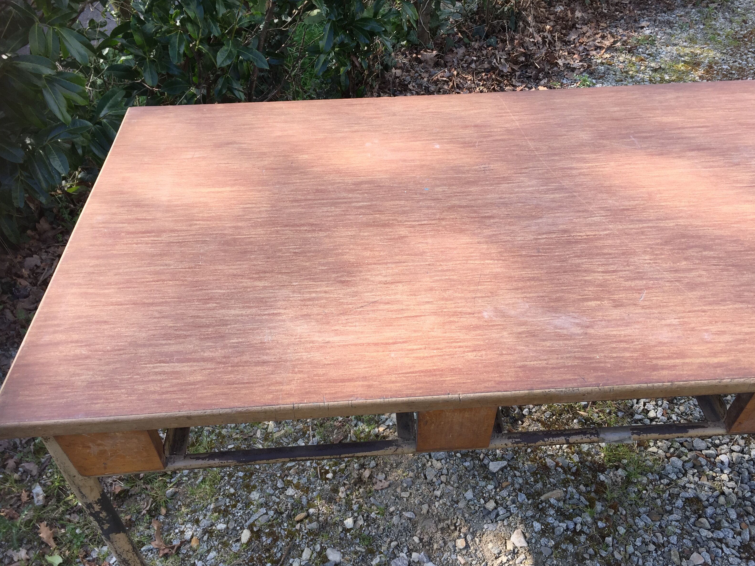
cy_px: 283
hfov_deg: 60.0
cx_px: 390
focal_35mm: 30
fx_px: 654
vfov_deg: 46.8
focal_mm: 4.15
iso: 32
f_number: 2.2
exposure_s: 1/421
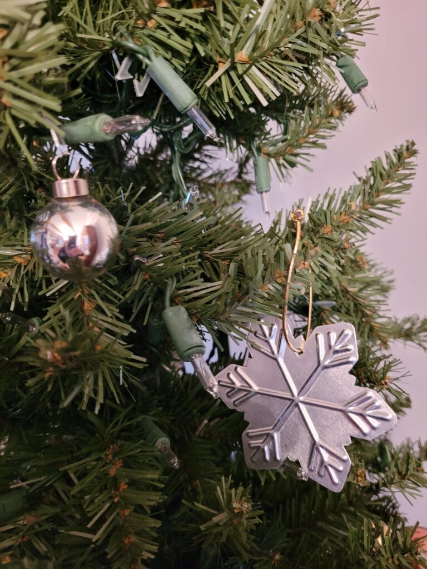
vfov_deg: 67.3
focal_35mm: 26
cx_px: 214
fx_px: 428
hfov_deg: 53.1
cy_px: 284
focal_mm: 5.4
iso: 640
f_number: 1.8
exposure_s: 1/24
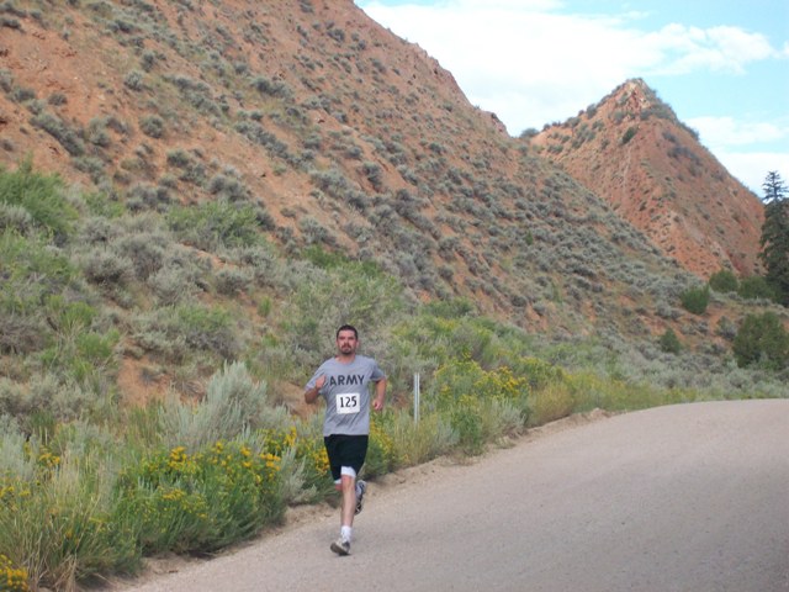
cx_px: 394
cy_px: 296
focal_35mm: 108
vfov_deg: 13.7
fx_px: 2462
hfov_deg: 18.2
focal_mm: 18
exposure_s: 1/213
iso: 80
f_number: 4.8
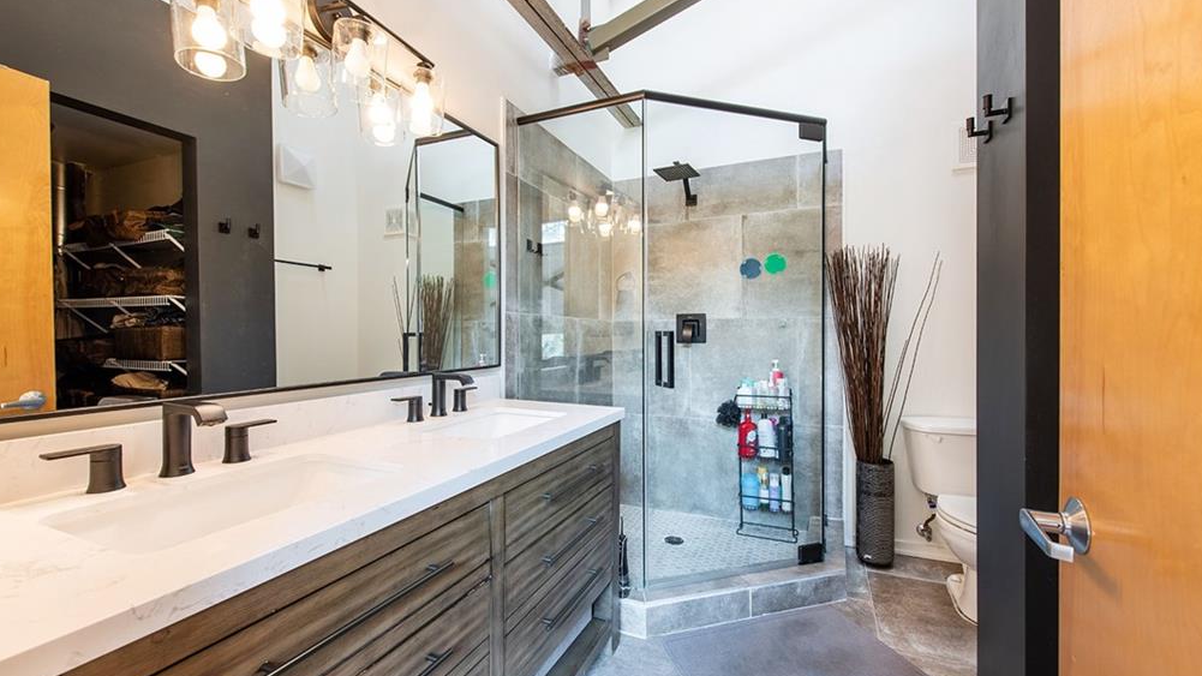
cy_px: 345
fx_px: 478
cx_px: 596
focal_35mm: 15
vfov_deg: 70.5
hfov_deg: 103.0
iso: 400
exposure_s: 1/15
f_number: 7.1
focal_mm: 14
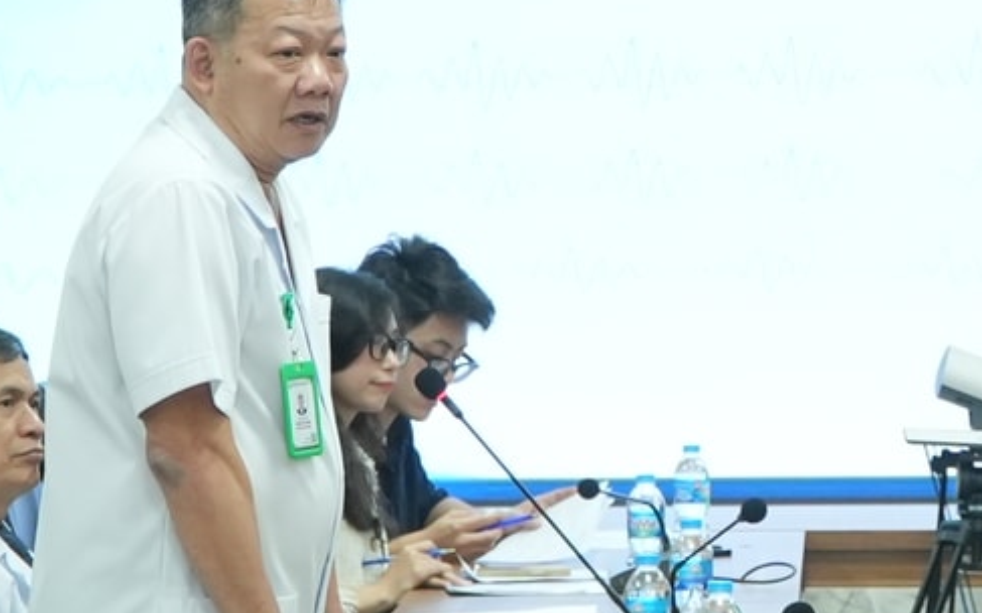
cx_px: 811
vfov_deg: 6.7
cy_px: 294
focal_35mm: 197
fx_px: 5270
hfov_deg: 10.6
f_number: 4.5
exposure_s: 1/125
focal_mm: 33
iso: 1600
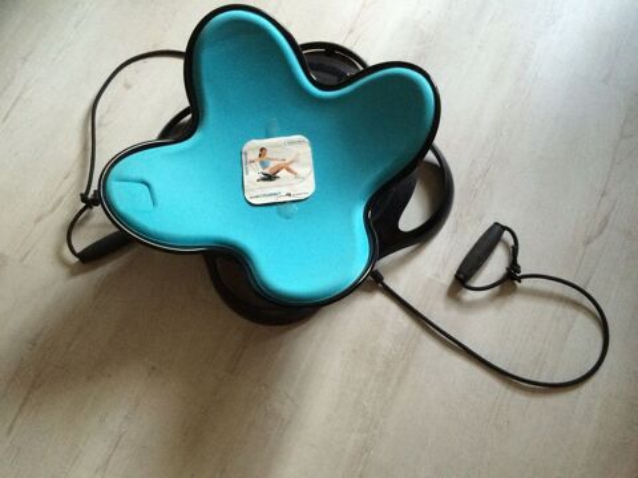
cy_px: 239
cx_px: 319
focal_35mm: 29
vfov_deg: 48.2
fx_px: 534
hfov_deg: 61.7
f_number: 2.2
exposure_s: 1/25
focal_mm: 4.15
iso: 250
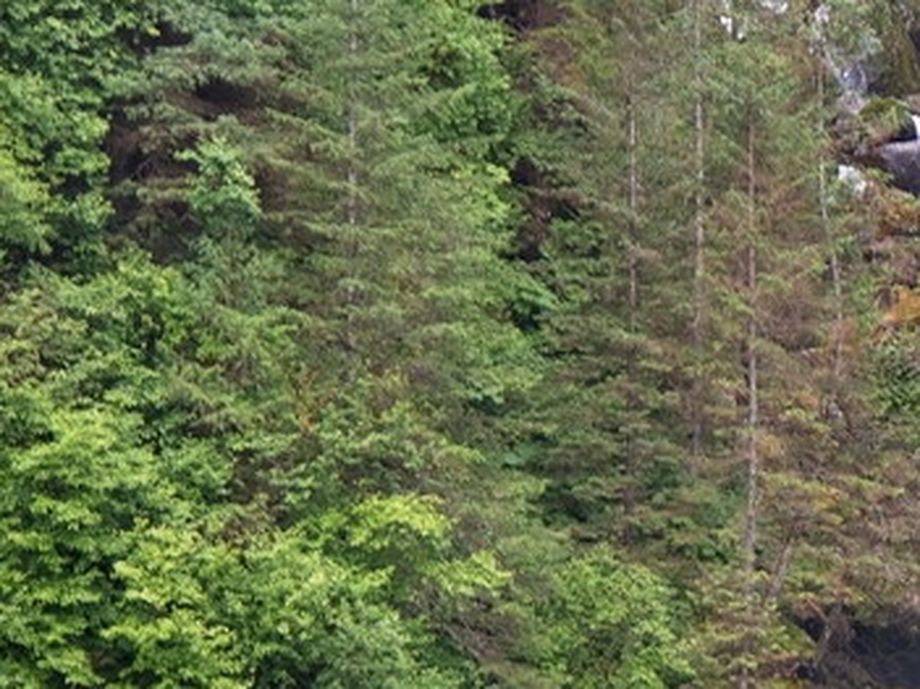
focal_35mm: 228
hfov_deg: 8.5
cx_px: 1258
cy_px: -13
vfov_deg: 6.5
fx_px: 6058
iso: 220
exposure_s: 1/125
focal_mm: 65
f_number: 4
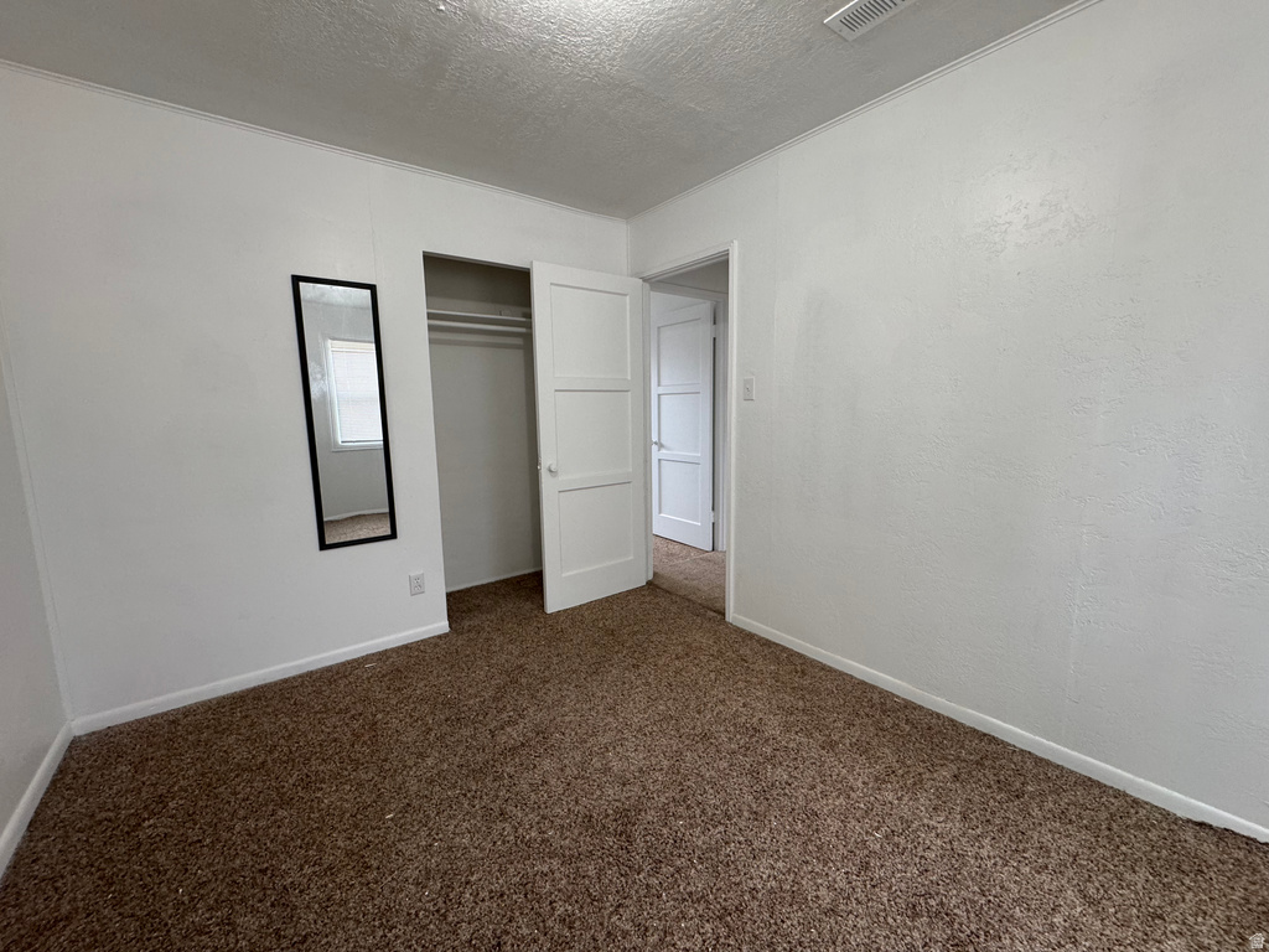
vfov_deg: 85.7
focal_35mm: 14
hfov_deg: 102.1
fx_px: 513
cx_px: 634
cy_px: 476
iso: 160
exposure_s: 1/60
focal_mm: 2.22
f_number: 2.2
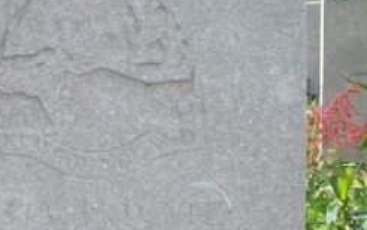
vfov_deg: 13.9
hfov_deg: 22.0
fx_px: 931
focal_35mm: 93
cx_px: 67
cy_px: 220
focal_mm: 7.54
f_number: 2.8
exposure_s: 1/640
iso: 64
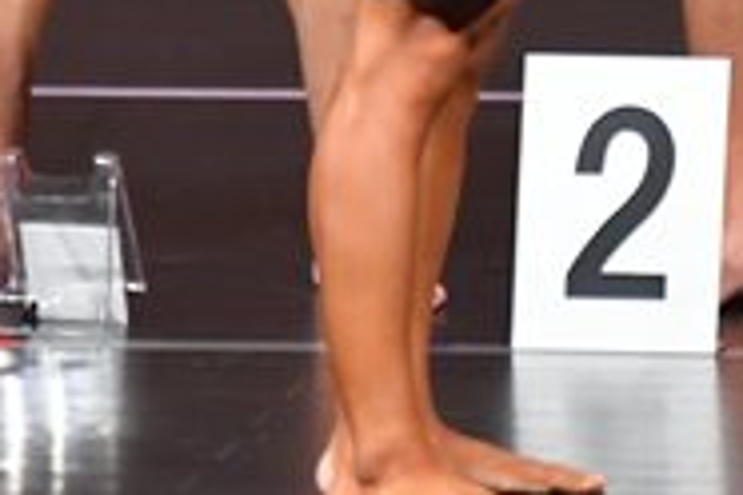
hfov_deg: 1.6
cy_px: -411
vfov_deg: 1.0
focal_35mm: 1313
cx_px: 1260
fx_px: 27097
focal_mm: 210
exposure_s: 1/400
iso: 4000
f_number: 5.6
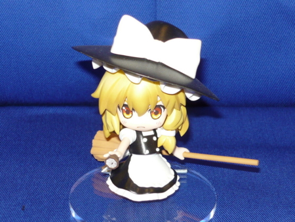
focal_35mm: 88
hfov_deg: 22.2
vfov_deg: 16.8
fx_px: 750
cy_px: 111
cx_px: 148
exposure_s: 1/40
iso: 100
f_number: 3.4
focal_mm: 9.1
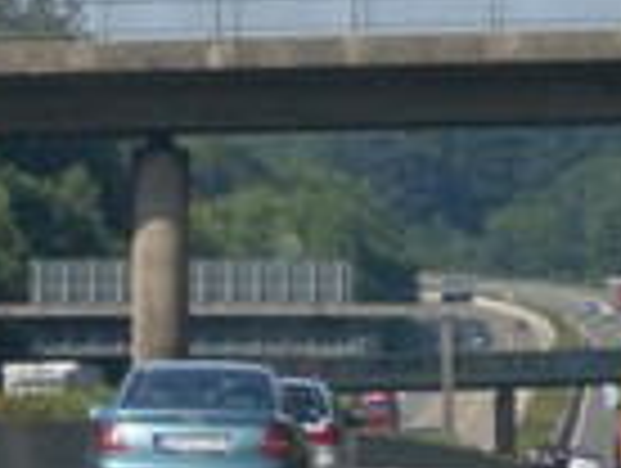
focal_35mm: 458
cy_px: 259
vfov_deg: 3.3
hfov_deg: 4.3
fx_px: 8231
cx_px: 313
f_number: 4.8
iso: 80
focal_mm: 17.1
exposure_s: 1/350
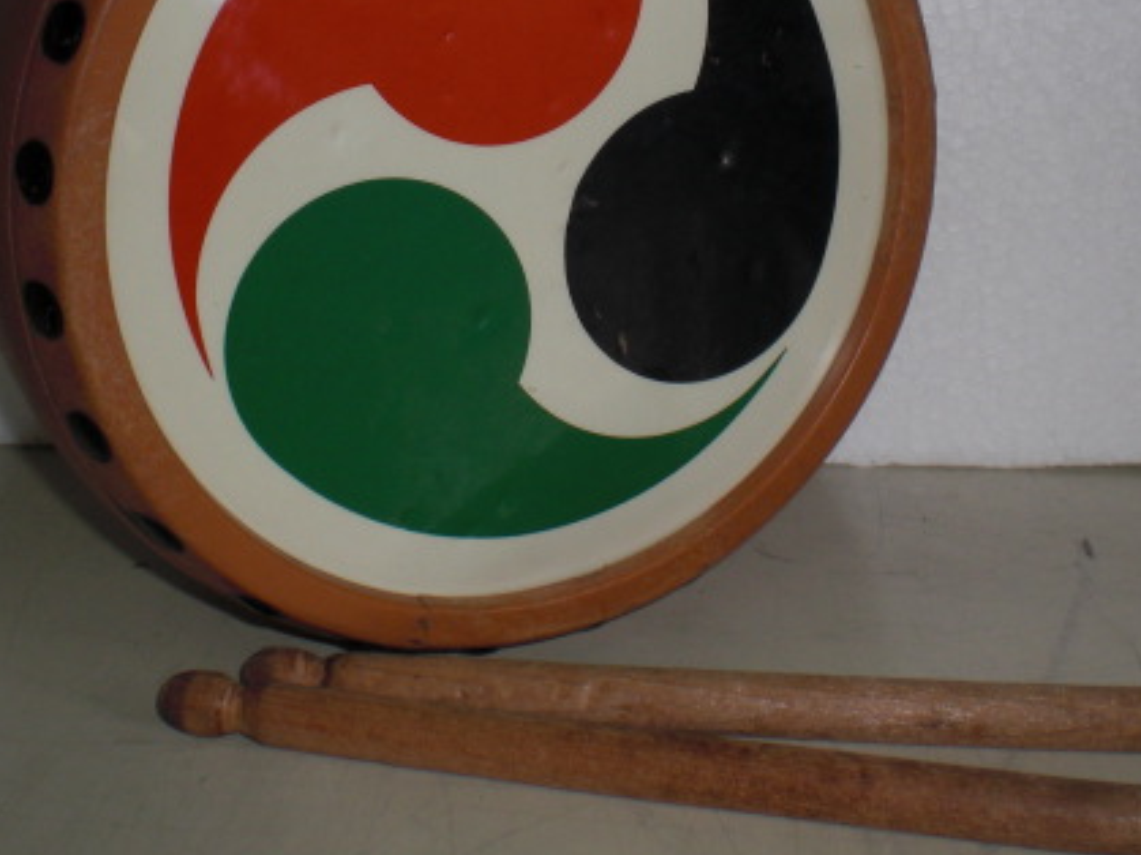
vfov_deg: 25.0
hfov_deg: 33.2
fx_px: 1911
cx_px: 632
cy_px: 251
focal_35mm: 58
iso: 100
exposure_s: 1/60
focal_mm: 6.3
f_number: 5.6
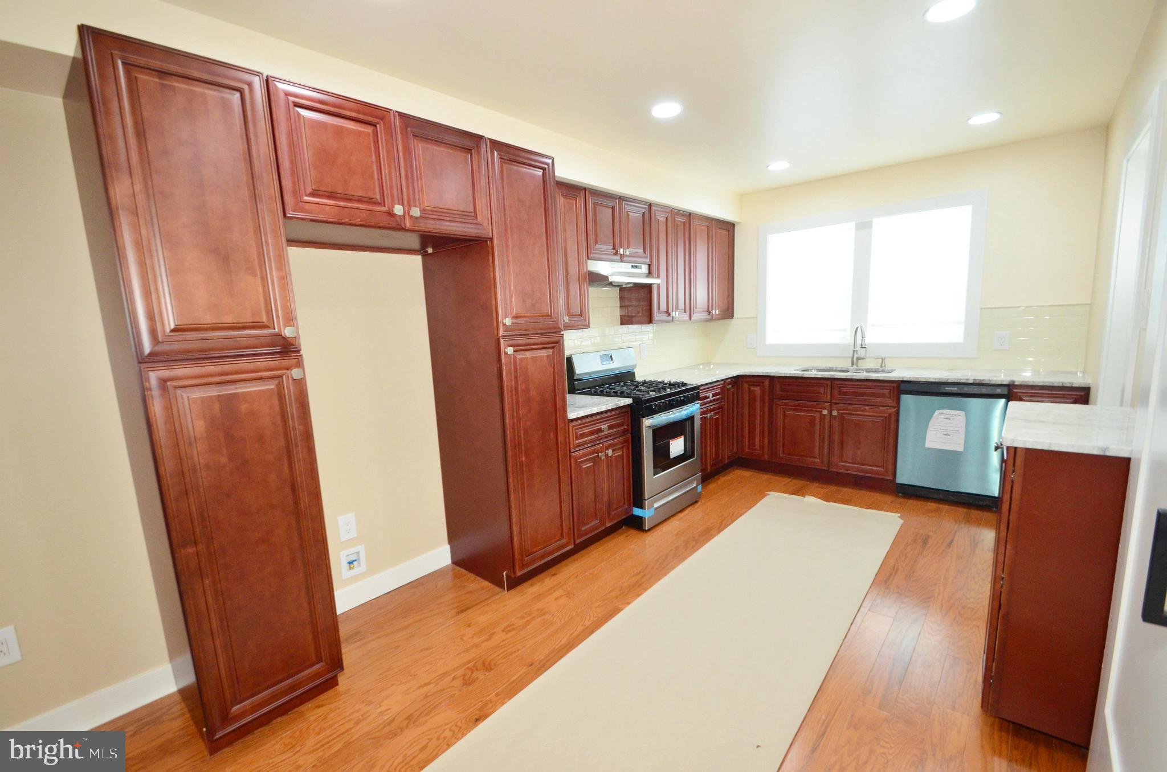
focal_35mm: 15
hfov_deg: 100.5
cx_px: 584
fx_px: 485
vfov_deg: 77.1
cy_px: 386
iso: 1100
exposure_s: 1/60
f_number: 6.3
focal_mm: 10
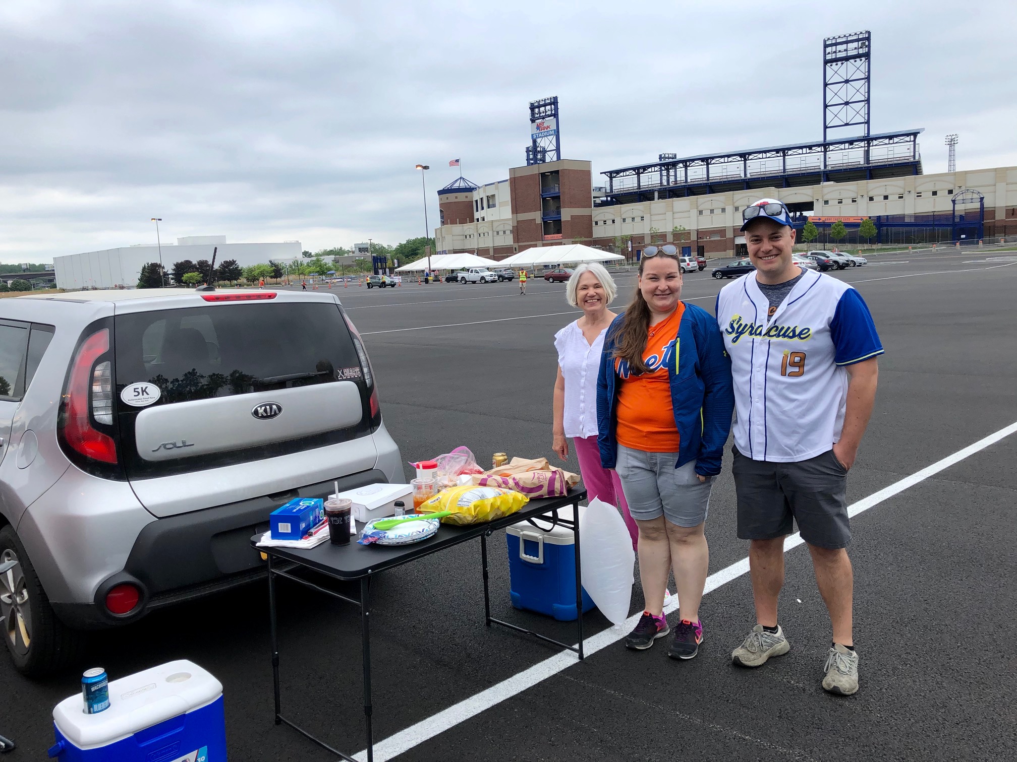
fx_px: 823
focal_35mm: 28
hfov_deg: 63.4
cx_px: 508
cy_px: 381
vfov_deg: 49.7
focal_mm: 3.99
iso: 20
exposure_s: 1/432
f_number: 1.8
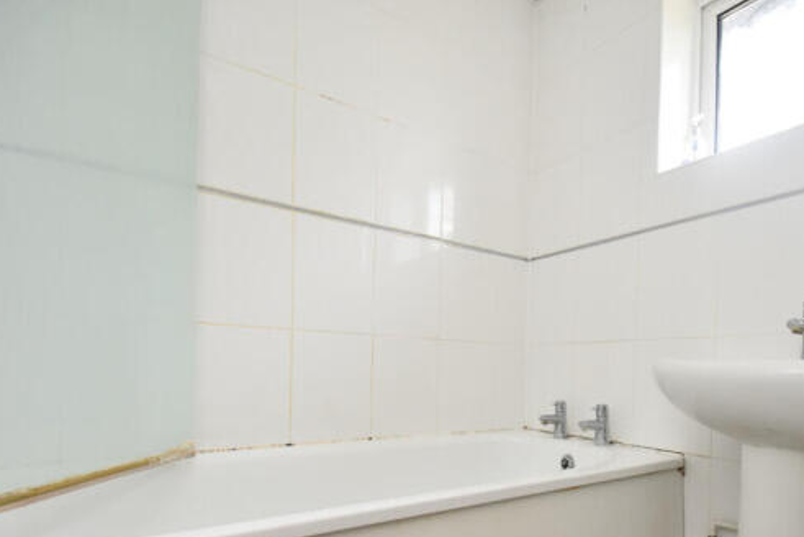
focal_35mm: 20
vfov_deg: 60.6
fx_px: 447
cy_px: 356
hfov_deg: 82.8
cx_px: 487
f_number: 4.5
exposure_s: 1/160
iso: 800
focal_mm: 10
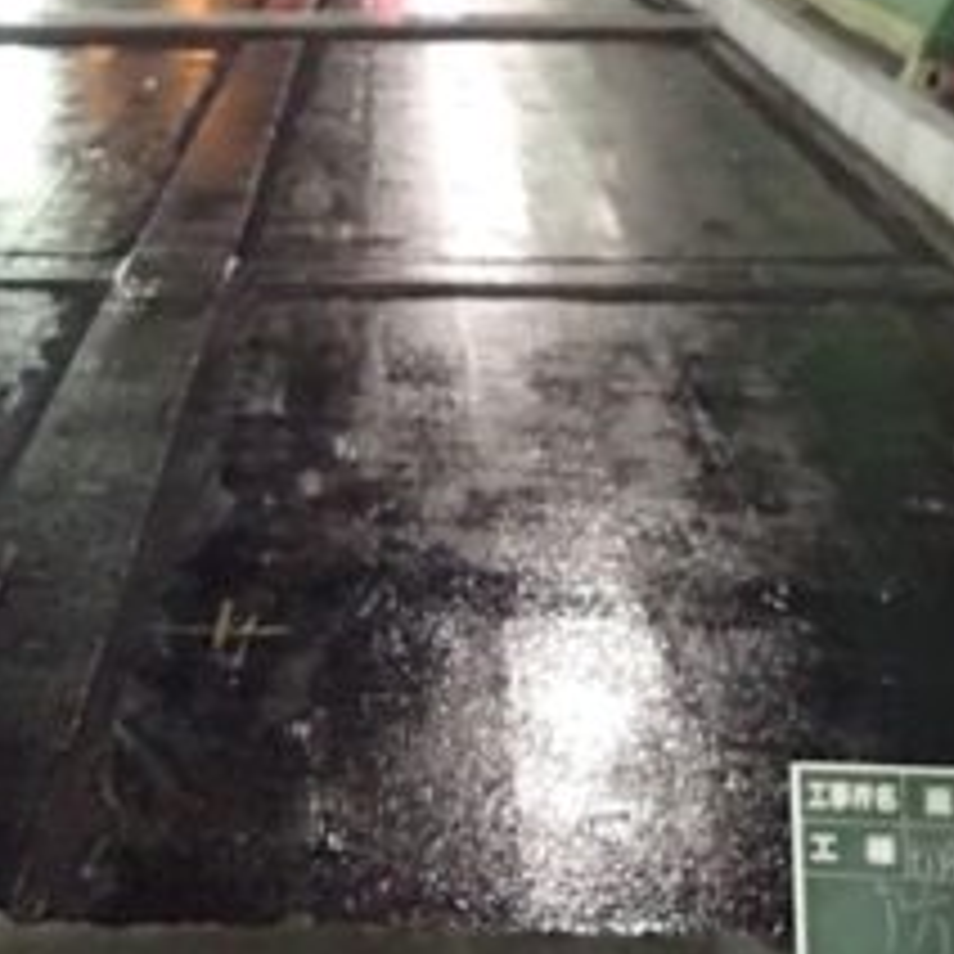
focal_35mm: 52
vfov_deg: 32.6
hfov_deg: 32.4
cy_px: 340
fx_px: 1621
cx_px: 279
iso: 2500
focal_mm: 4.5
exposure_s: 1/30
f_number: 2
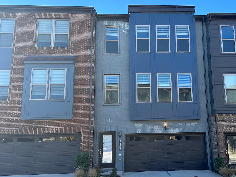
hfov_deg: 52.0
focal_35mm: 35
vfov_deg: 40.7
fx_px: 239
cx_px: 149
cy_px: 97
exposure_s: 1/903
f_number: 1.78
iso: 80
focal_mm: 6.86
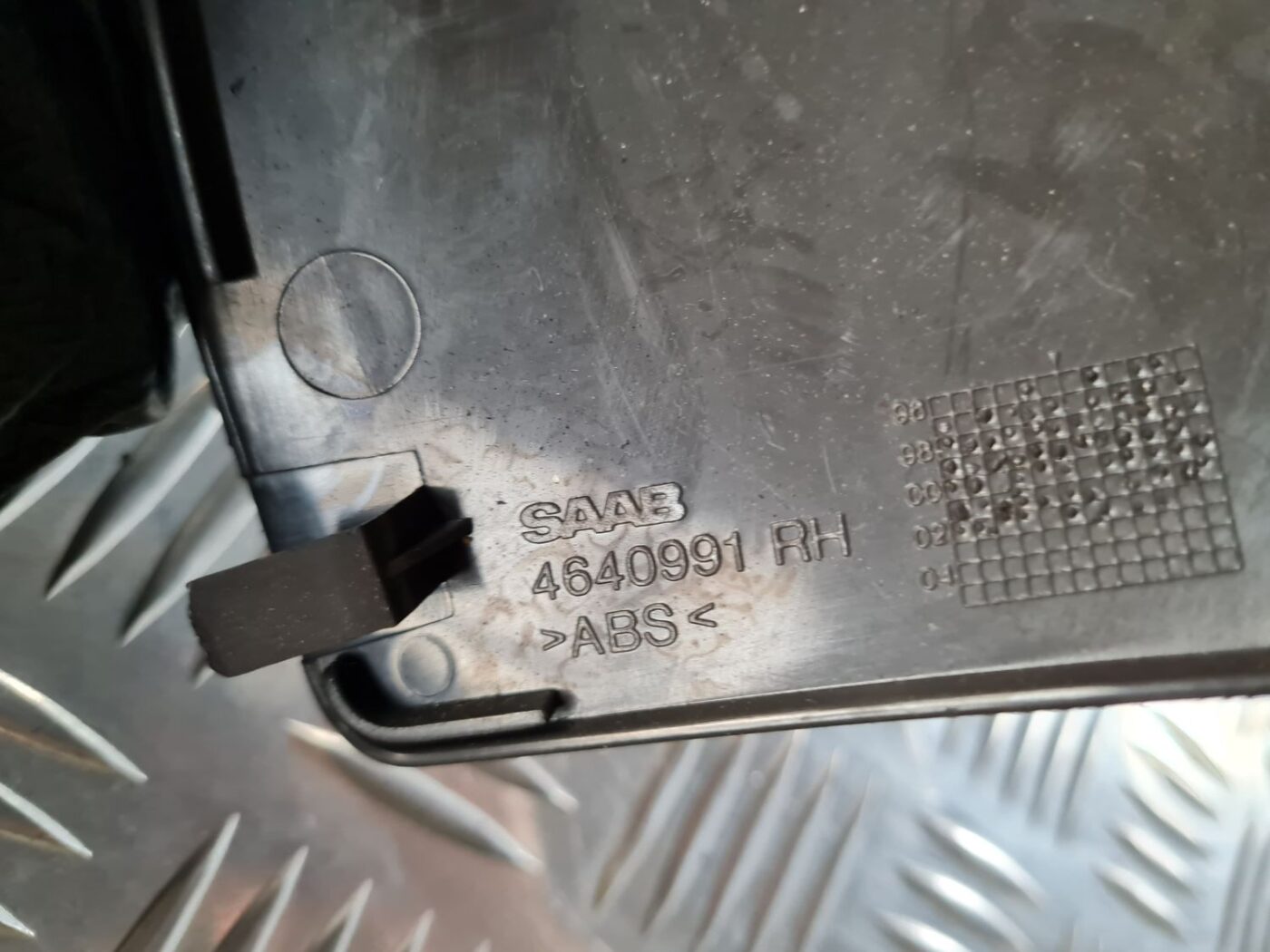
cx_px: 635
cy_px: 476
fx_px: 954
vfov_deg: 53.1
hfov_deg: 67.3
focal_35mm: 26
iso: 400
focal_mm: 5.4
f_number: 1.8
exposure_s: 1/50
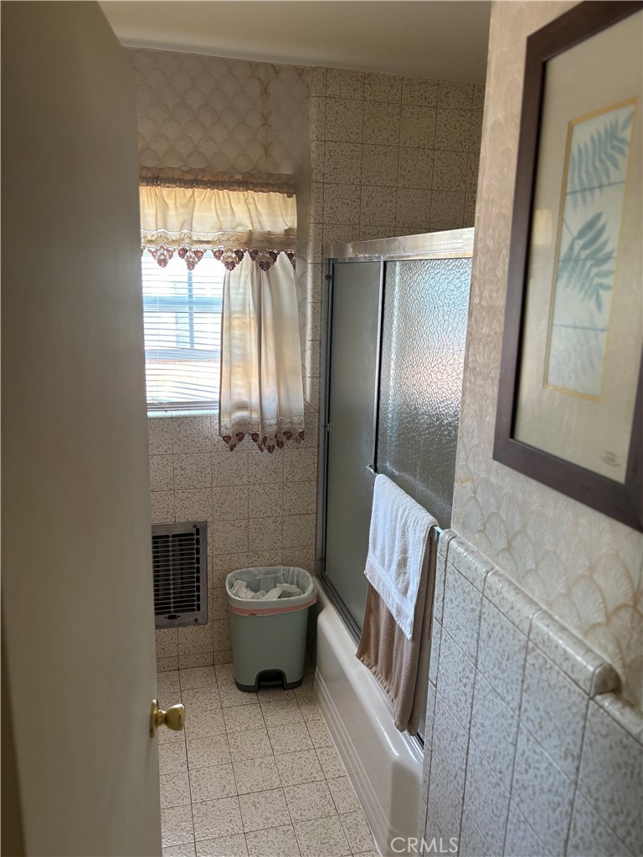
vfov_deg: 67.3
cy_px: 428
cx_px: 322
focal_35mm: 26
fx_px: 644
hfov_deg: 53.1
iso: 250
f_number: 1.6
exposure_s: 1/60
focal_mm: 5.96
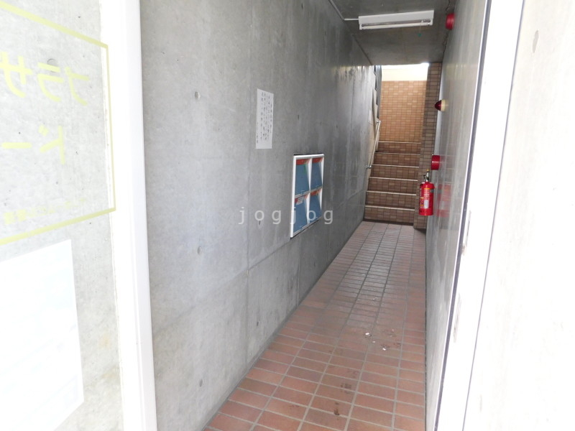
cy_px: 216
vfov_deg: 58.9
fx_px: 382
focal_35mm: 23
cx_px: 288
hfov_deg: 73.9
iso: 180
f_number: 3
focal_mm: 4
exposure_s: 1/30
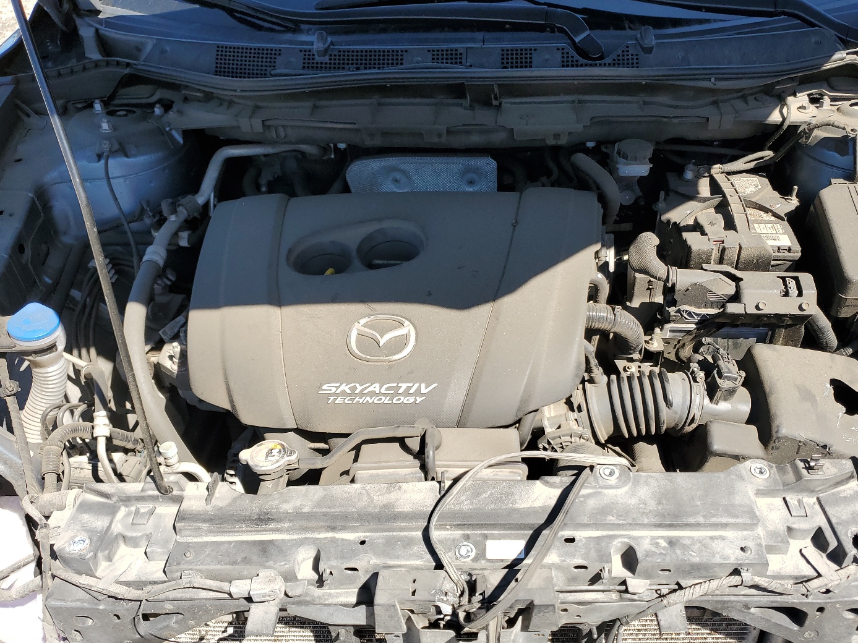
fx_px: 744
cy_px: 351
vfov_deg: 46.7
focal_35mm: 30
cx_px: 481
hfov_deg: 59.8
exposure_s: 1/1000
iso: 50
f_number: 1.5
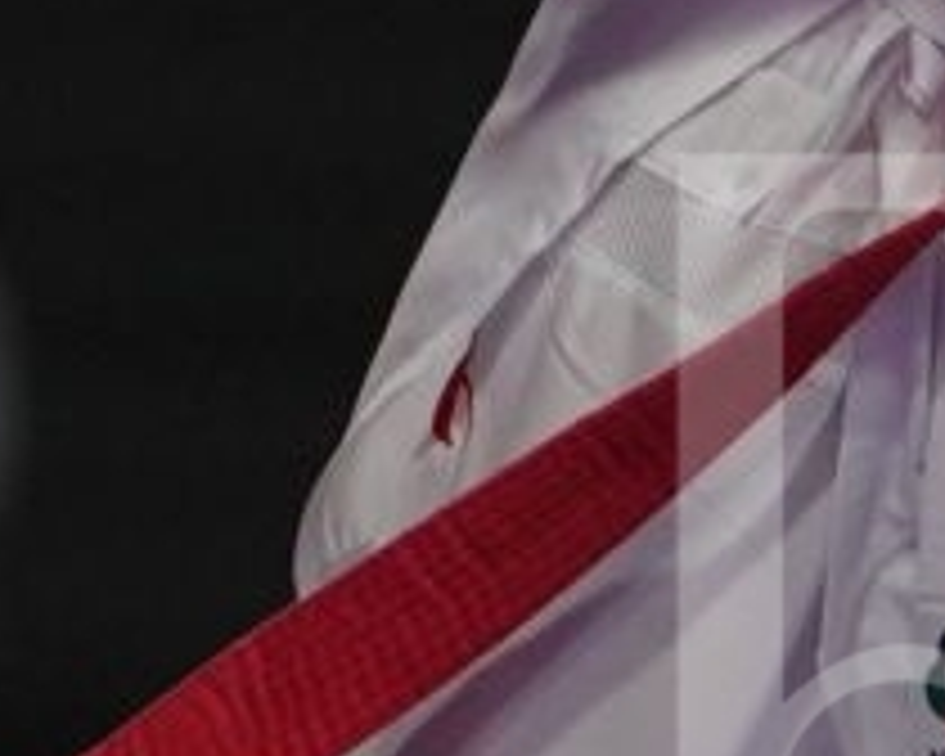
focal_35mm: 2419
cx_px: 1098
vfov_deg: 0.6
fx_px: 67655
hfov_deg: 0.8
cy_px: -1035
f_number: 2.8
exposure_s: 1/1000
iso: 1000
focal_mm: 200
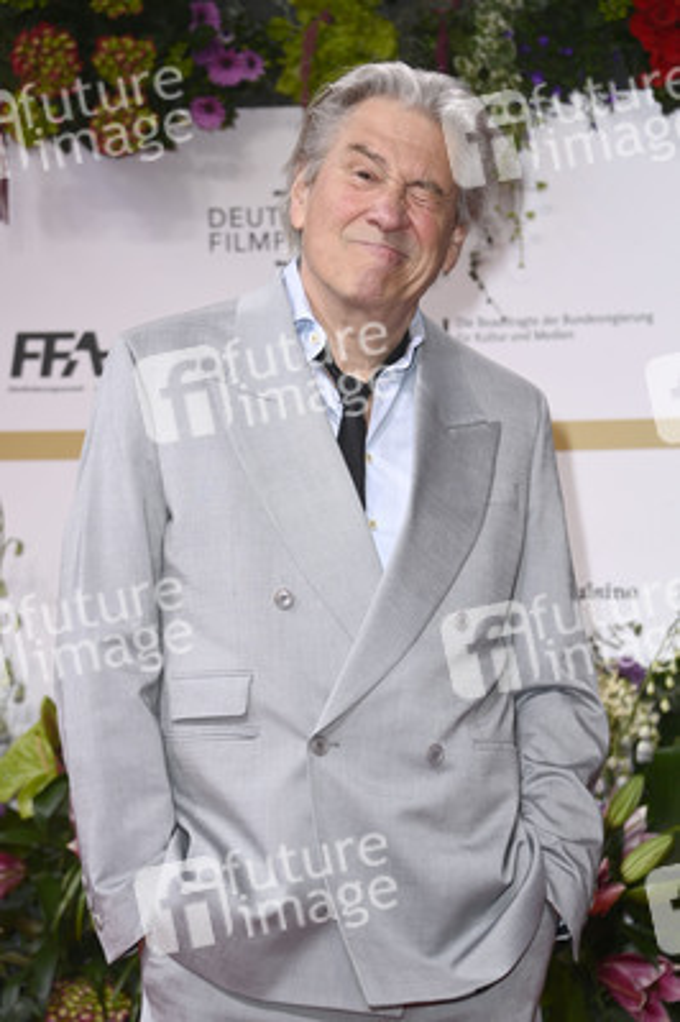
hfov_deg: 13.7
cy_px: 511
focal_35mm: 100
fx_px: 2838
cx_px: 340
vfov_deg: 20.4
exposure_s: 1/250
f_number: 5.6
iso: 400
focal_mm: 100
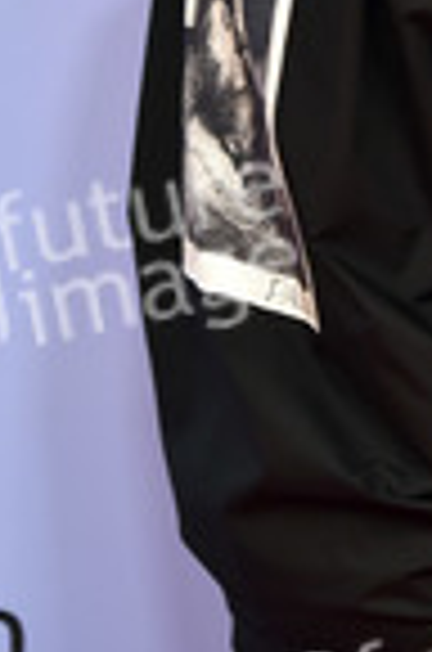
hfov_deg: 4.0
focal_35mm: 345
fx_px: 6239
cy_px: 45
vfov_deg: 6.0
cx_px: 558
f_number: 5.6
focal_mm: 125
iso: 2000
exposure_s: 1/200
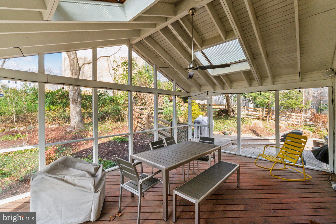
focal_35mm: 15
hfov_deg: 100.4
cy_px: 112
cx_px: 168
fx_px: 140
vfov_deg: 77.3
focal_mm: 10
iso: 200
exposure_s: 1/5
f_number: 22
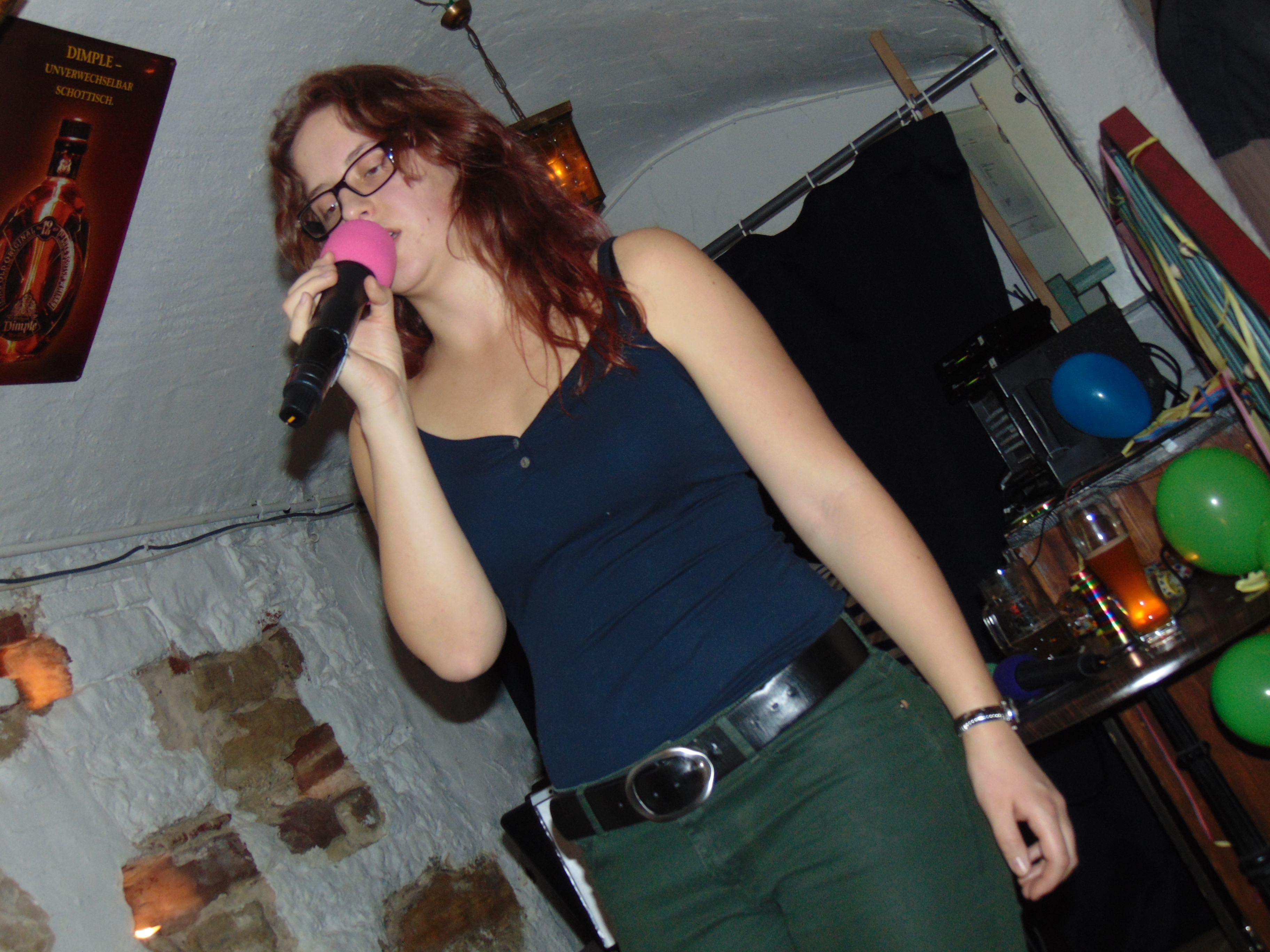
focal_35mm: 42
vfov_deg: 34.3
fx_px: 1541
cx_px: 635
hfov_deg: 44.8
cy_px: 476
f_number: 3.3
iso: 200
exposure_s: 1/8
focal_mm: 7.6
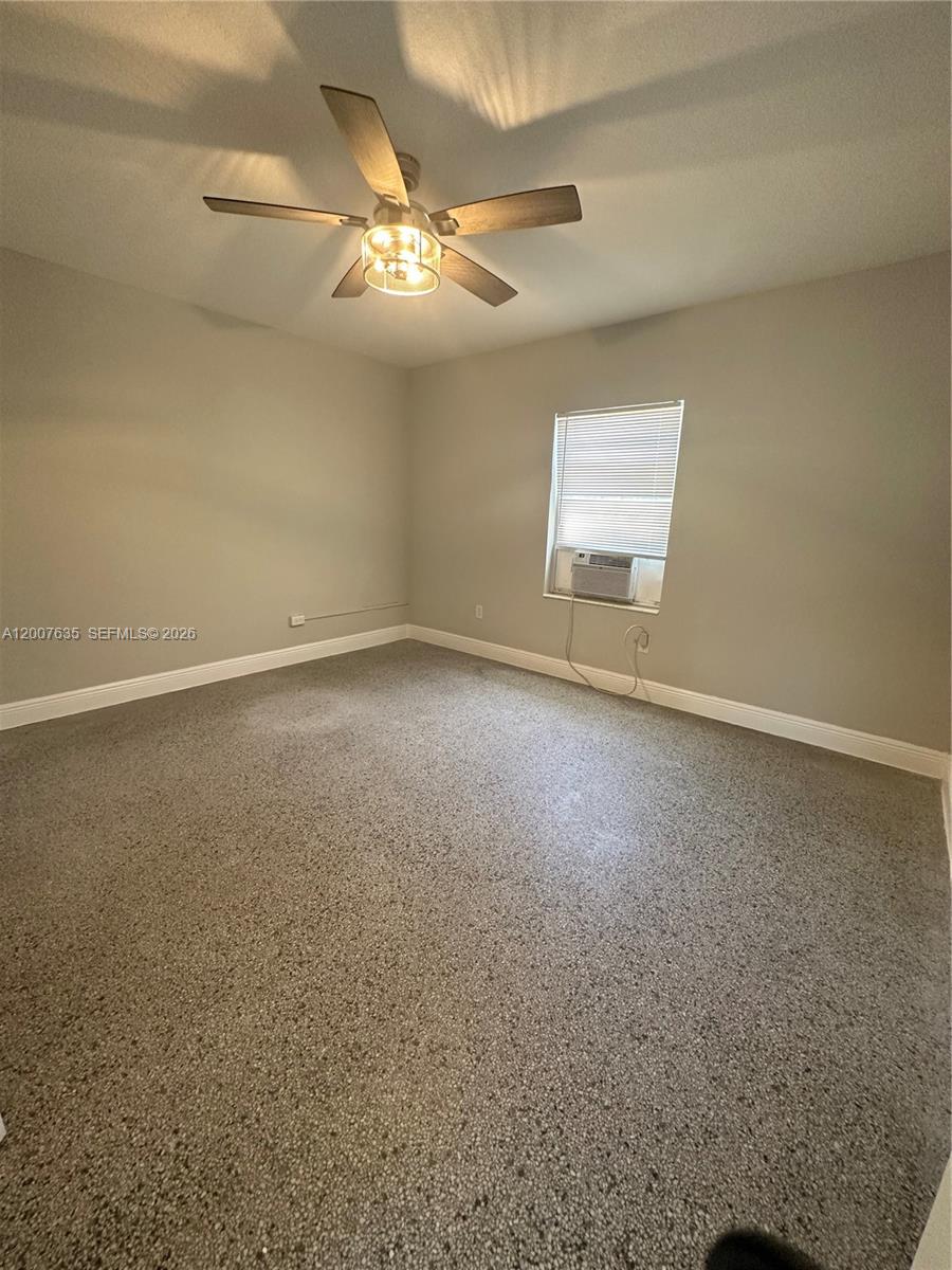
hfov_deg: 85.7
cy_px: 635
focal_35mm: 14
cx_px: 476
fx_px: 513
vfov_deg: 102.1
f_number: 2.2
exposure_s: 1/60
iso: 250
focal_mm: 2.22
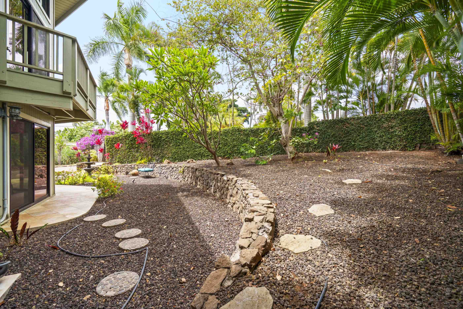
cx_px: 232
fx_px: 206
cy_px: 154
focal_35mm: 16
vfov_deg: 73.8
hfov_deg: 96.7
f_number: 8
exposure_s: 1/80
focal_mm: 16
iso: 100
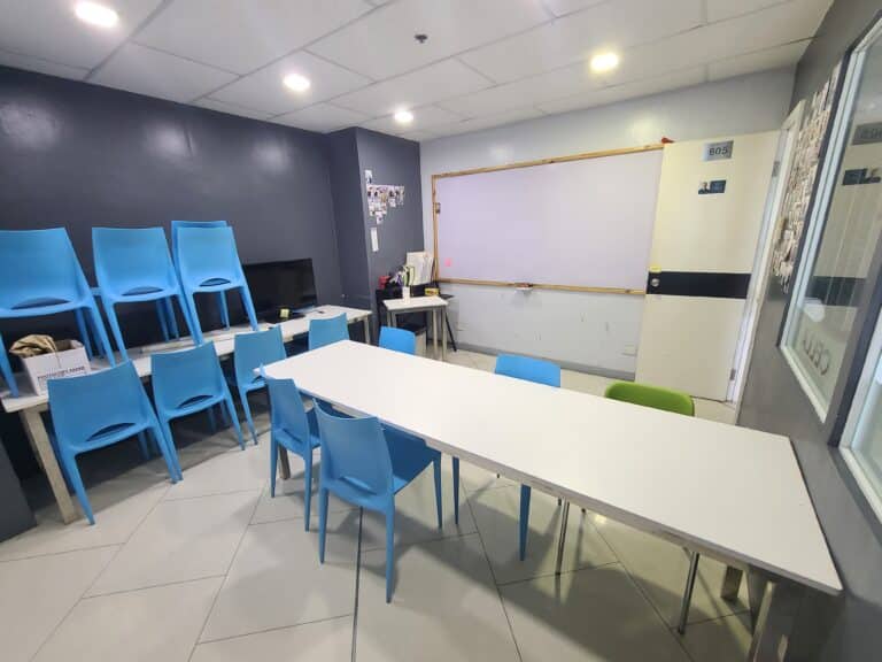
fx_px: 331
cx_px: 441
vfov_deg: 89.9
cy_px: 331
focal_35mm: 13
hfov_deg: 106.2
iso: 400
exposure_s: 1/30
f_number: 2.2
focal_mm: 2.2
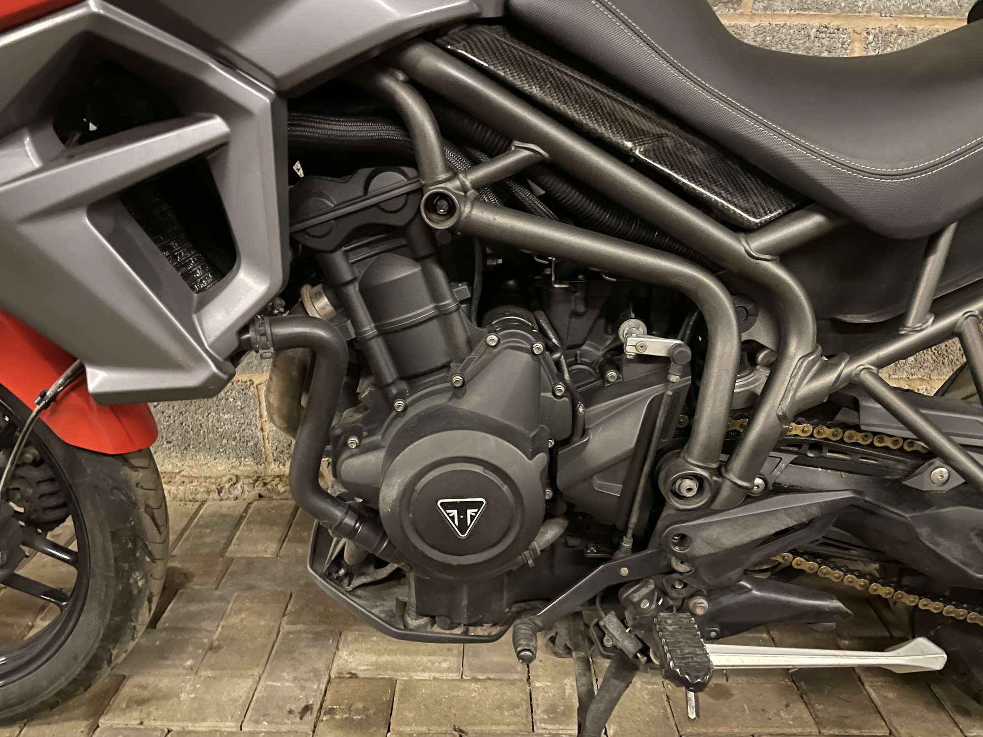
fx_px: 738
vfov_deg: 53.1
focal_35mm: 26
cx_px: 492
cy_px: 368
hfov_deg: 67.3
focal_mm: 4.2
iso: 1000
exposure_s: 1/14
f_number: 1.6
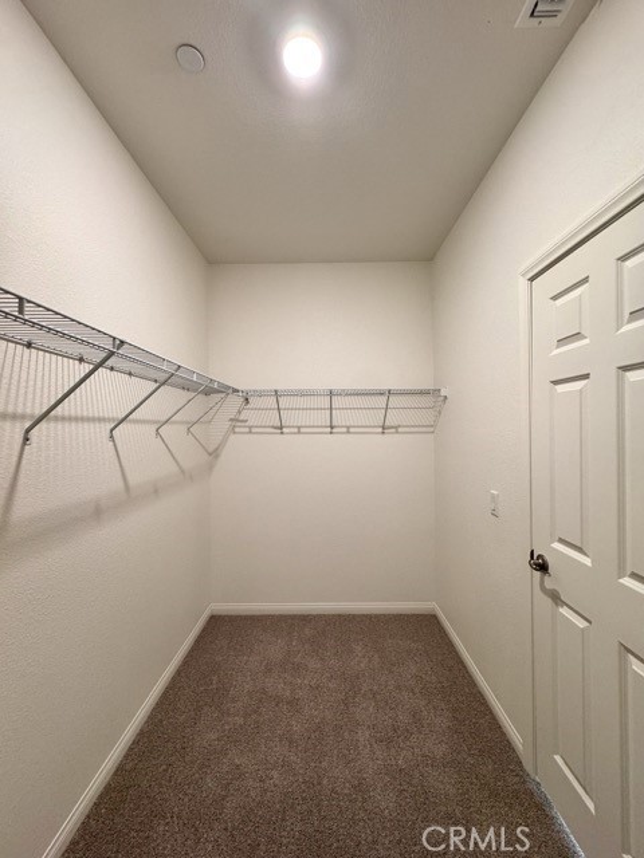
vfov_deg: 102.1
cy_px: 429
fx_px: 347
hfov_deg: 85.7
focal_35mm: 14
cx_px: 322
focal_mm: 2.22
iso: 200
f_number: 2.2
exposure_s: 1/60
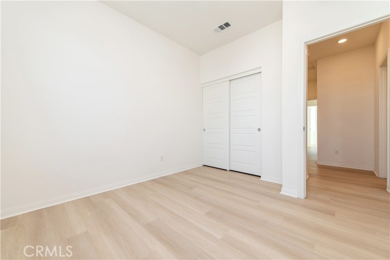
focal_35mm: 14
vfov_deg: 81.1
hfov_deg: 104.3
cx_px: 195
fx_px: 152
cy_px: 130
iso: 200
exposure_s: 1/80
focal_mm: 14
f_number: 4
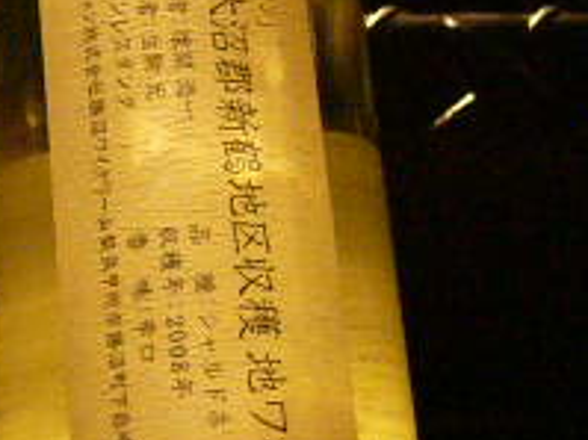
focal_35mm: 148
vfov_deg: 10.0
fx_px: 2512
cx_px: -186
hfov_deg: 12.9
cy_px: 269
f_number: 2.8
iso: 400
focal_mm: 6.1
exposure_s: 1/8
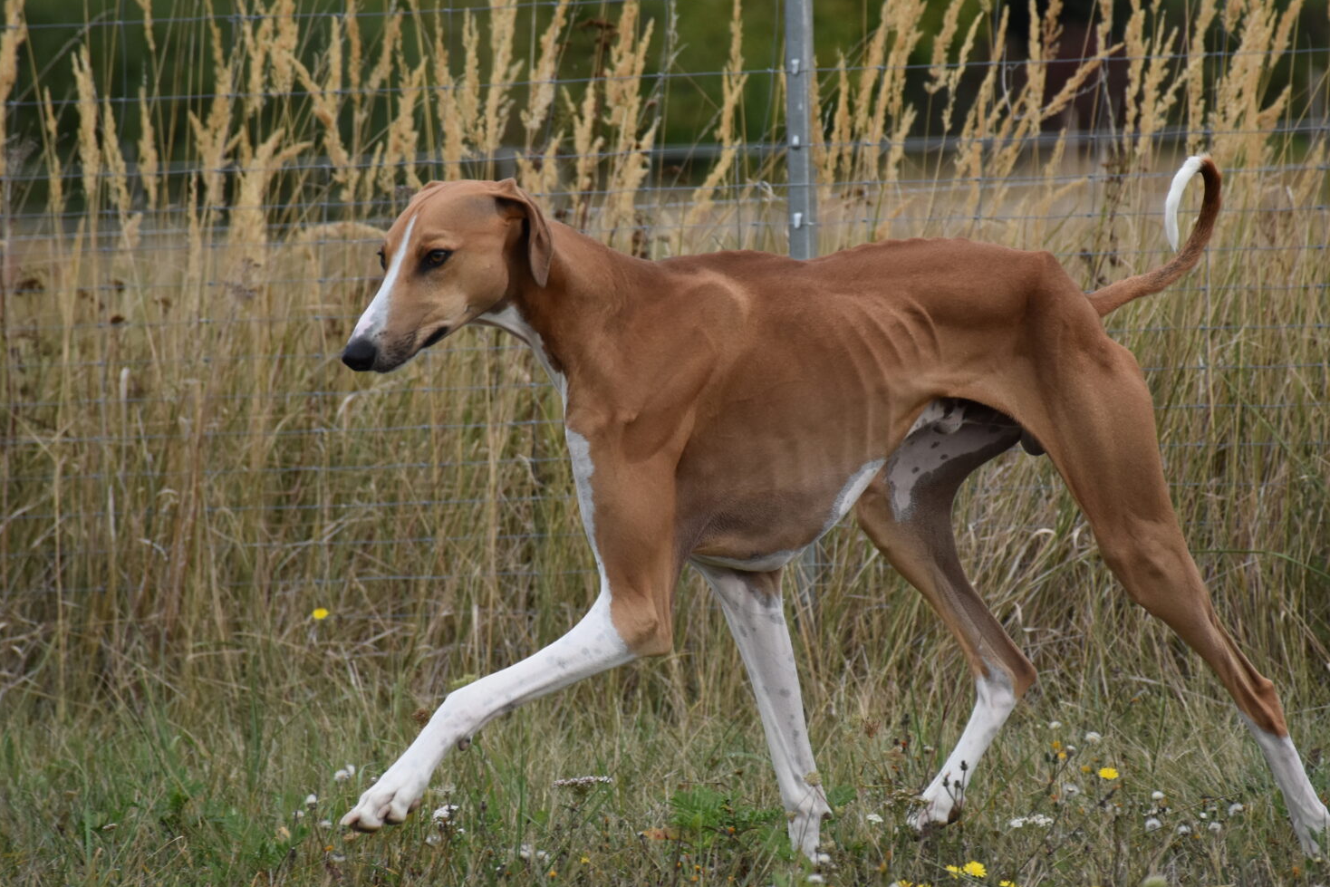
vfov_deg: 5.4
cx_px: 692
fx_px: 9421
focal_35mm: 255
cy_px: 432
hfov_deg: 8.1
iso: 560
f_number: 5.6
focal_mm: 130
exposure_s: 1/1000
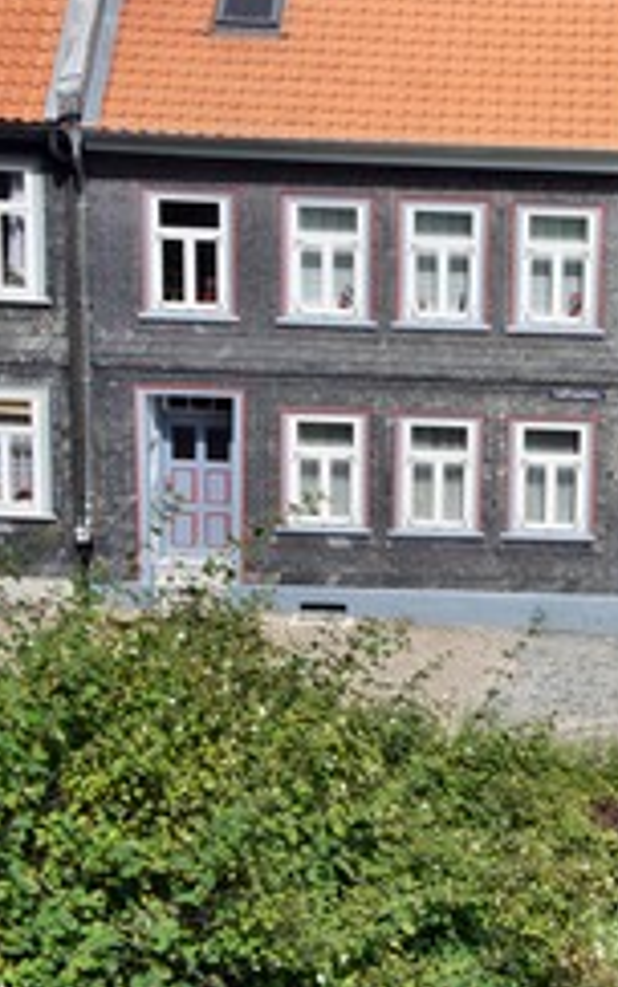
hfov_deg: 15.5
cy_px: 370
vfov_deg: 25.4
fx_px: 2181
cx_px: 760
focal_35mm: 81
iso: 200
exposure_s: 1/400
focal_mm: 28
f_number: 8
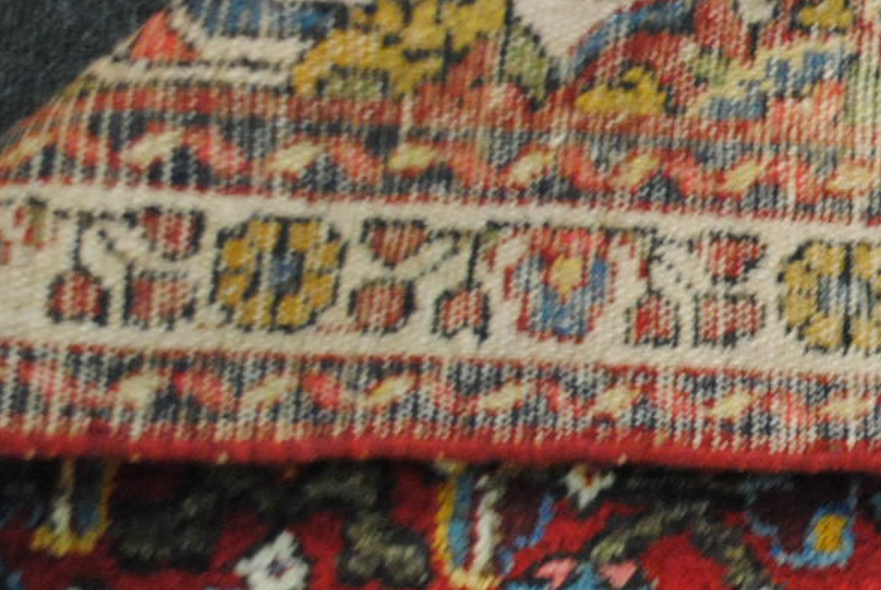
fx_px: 3872
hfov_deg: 12.4
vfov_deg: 8.7
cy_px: 380
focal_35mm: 158
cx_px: 1310
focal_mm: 32
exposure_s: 1/30
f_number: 4.8
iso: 1000
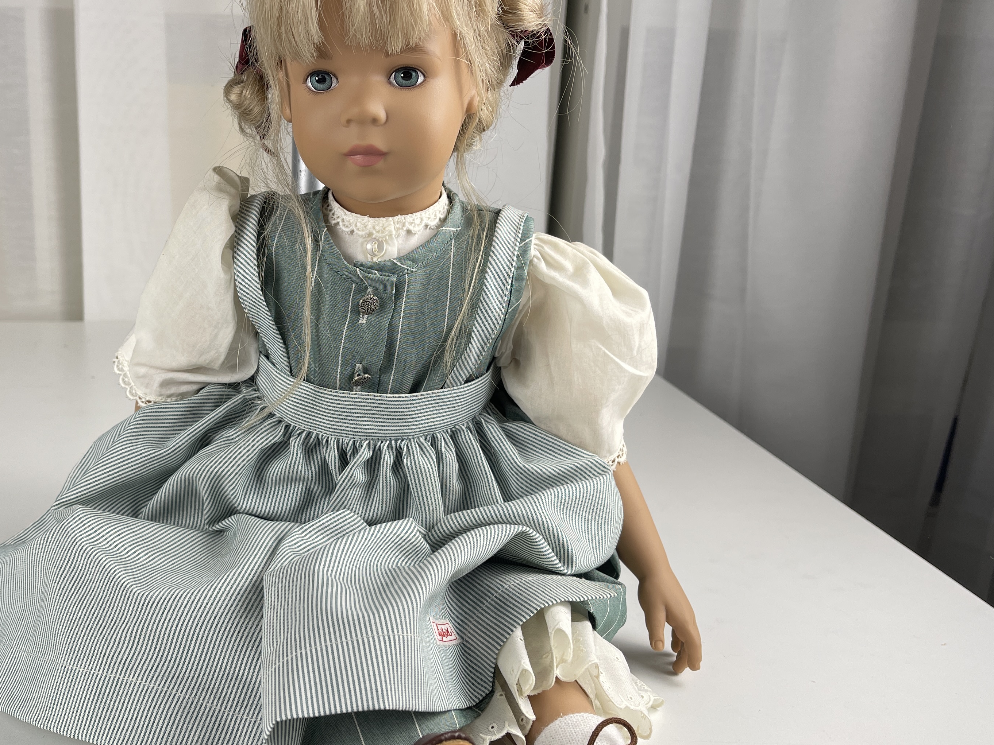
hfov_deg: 49.4
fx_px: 1062
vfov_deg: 38.7
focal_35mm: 37
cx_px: 340
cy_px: 386
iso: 32
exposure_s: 1/117
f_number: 1.6
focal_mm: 5.1
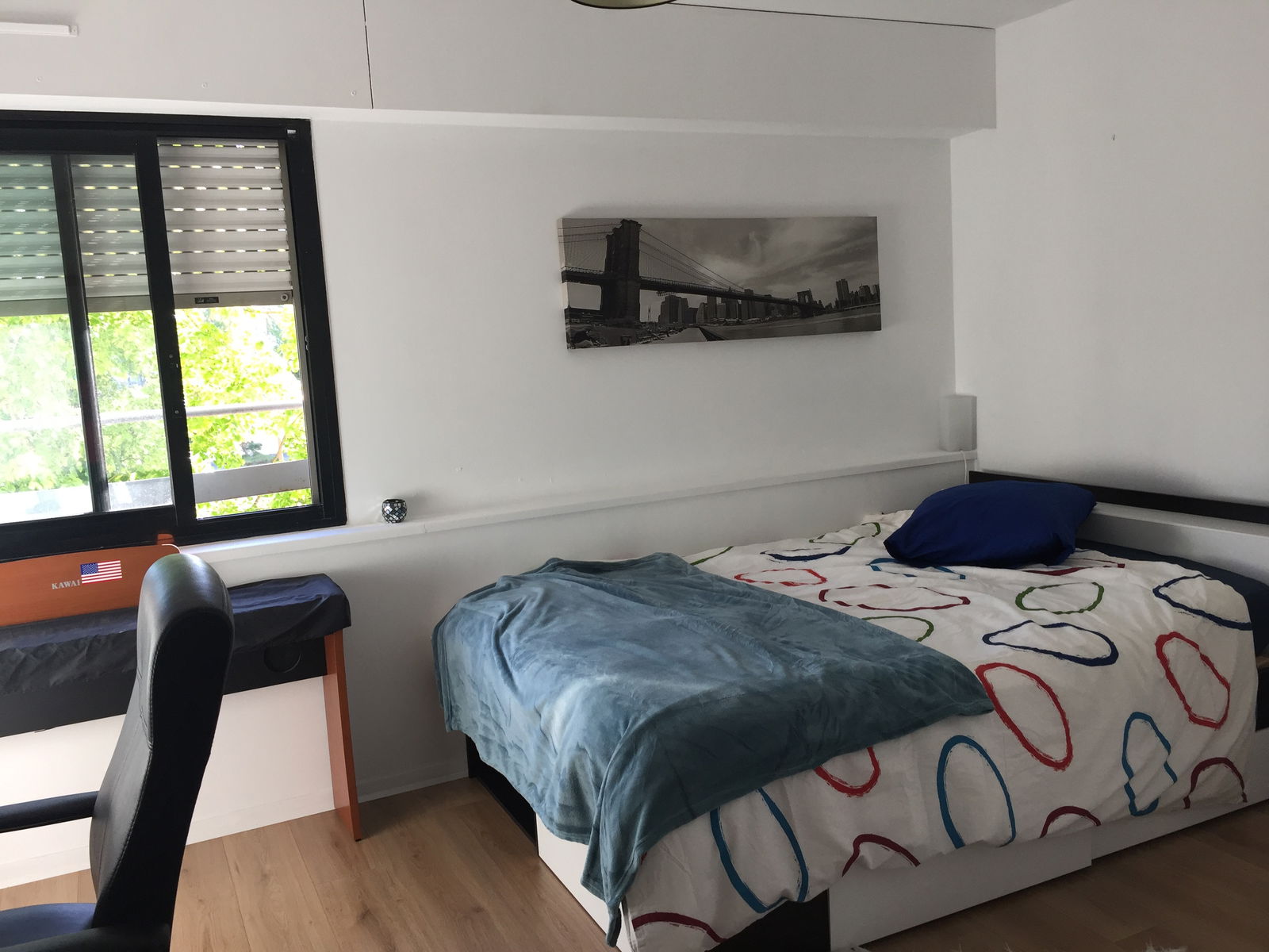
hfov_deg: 61.7
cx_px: 634
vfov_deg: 48.2
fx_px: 1063
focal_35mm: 29
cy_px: 476
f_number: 2.2
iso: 50
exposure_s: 1/100
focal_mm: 4.15
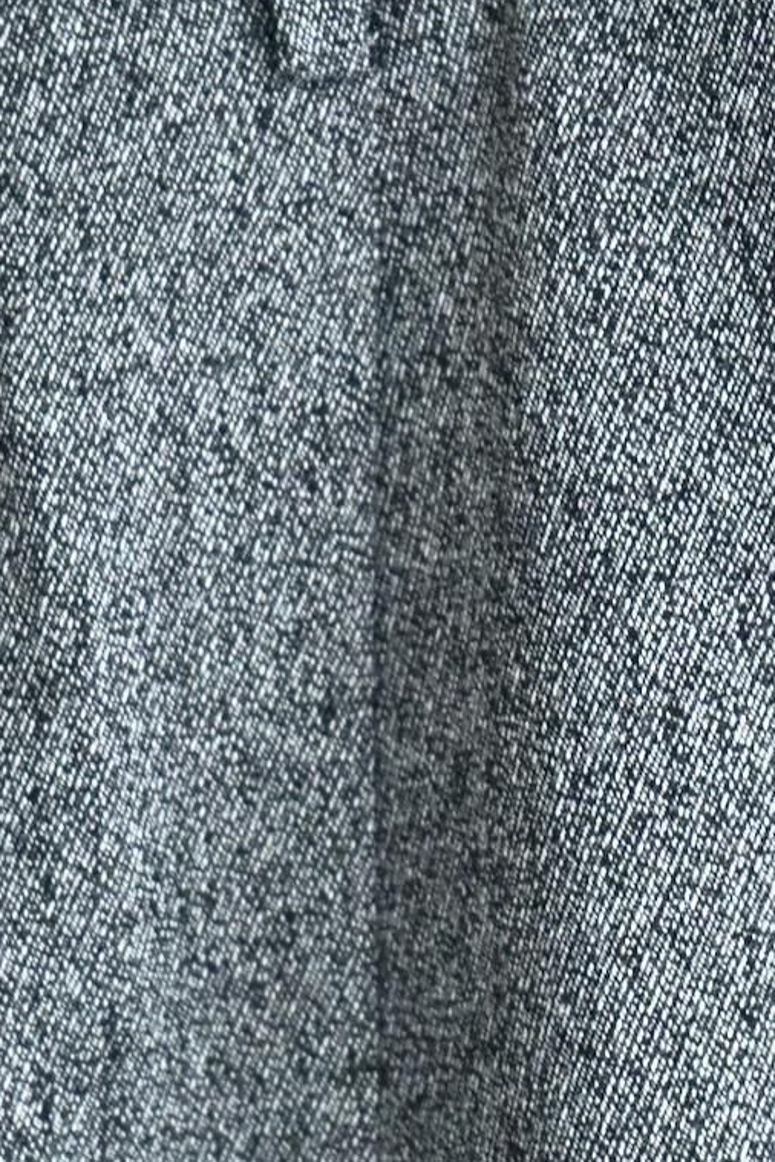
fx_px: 5360
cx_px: 582
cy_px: 573
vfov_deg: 12.4
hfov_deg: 8.3
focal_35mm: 166
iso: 1600
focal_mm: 70
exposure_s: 1/100
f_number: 5.6
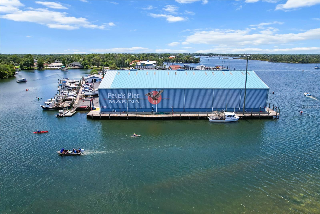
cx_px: 160
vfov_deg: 57.2
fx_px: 196
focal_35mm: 22
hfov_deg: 78.6
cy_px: 107
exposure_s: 1/2000
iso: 100
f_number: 2.8
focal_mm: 8.38
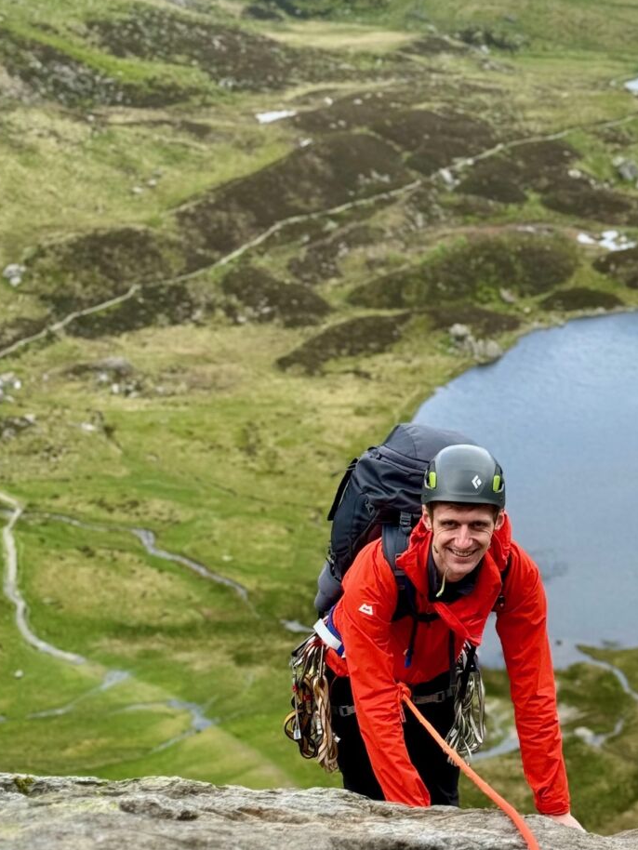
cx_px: 531
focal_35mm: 84
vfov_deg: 23.3
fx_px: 2063
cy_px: 367
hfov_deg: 17.4
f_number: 1.78
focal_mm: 6.76
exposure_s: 1/1287
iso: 64
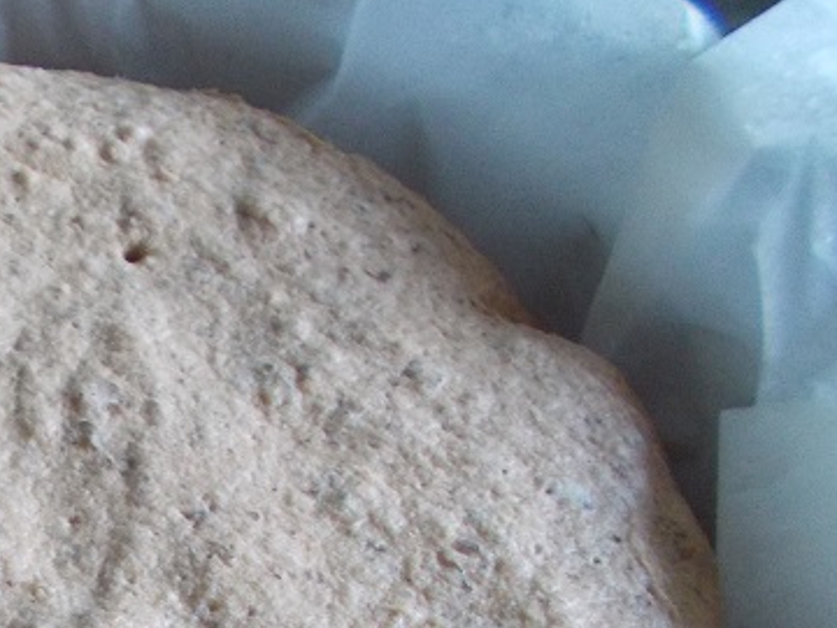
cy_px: 889
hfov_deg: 23.0
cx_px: -293
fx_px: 1789
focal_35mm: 74
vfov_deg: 18.1
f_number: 3.2
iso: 200
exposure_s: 1/25
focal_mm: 4.6
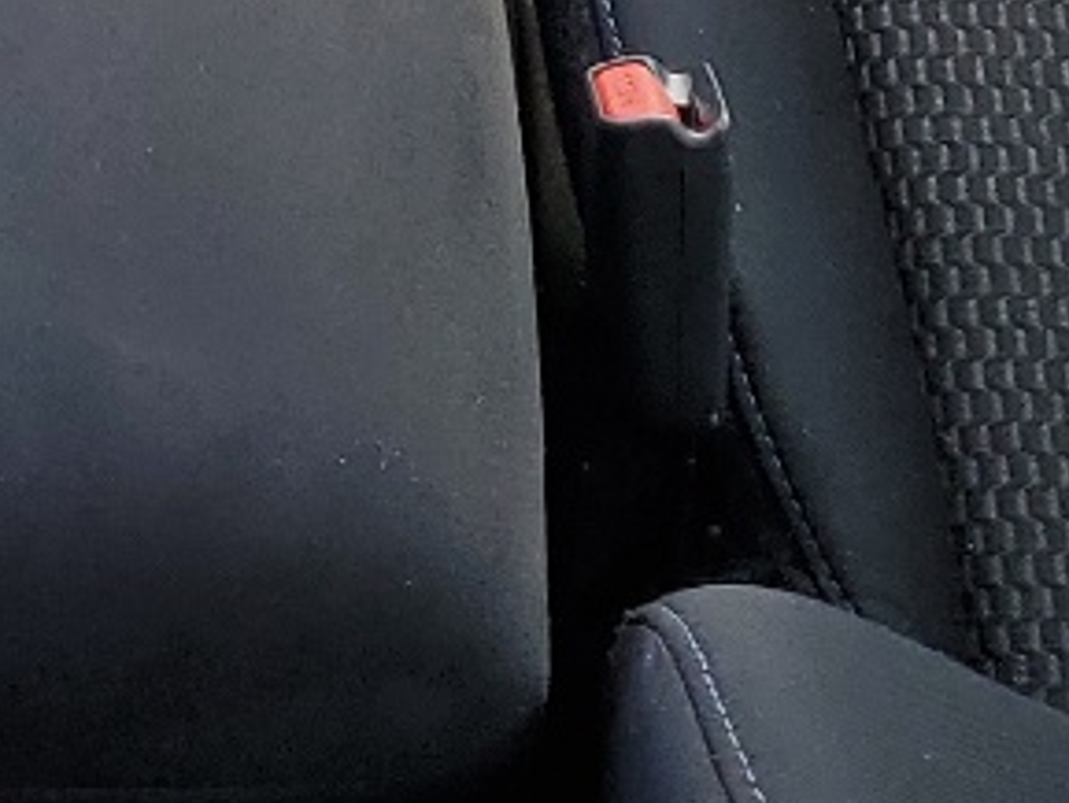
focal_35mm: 144
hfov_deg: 13.6
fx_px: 4449
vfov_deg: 9.7
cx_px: 152
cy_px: -685
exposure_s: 1/132
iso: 50
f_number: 1.5
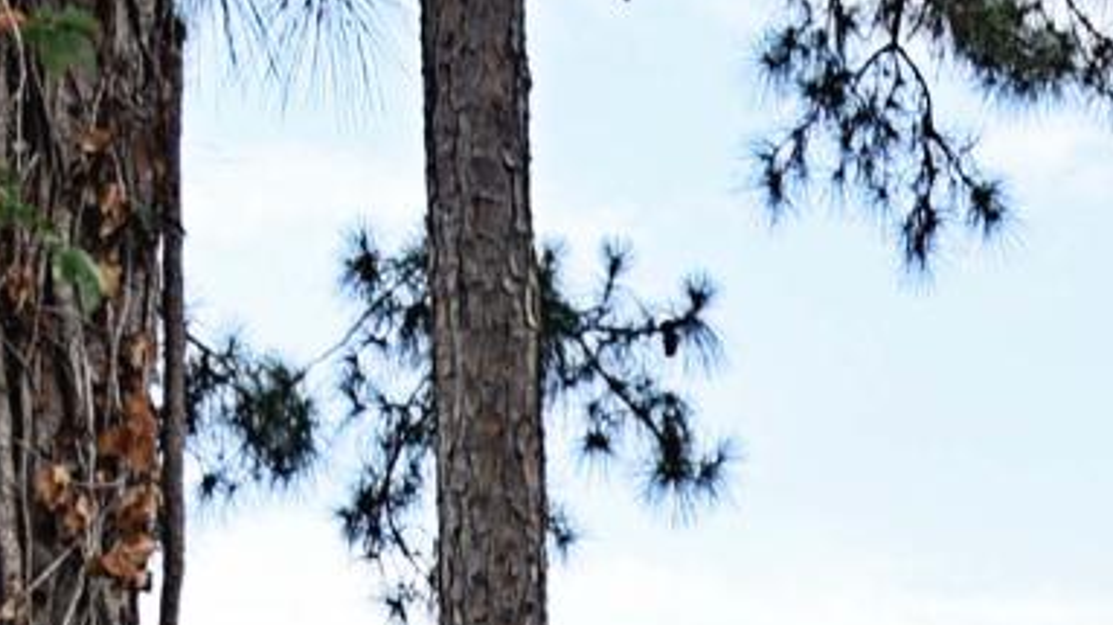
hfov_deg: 10.3
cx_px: 2040
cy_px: 2602
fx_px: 5811
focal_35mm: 197
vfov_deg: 5.3
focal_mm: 24
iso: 200
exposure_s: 1/80
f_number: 9
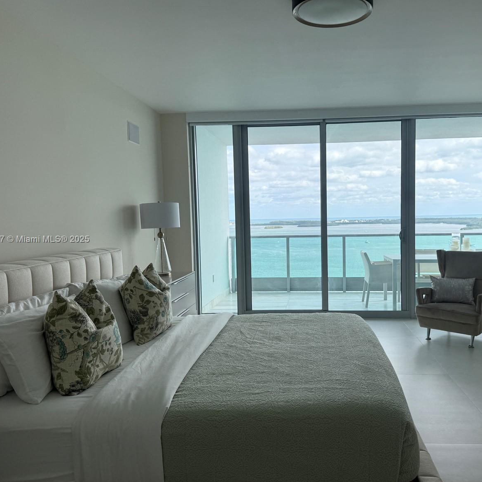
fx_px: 457
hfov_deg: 55.2
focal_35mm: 29
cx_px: 287
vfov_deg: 55.6
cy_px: 240
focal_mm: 6.76
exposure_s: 1/1410
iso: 80
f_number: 1.78
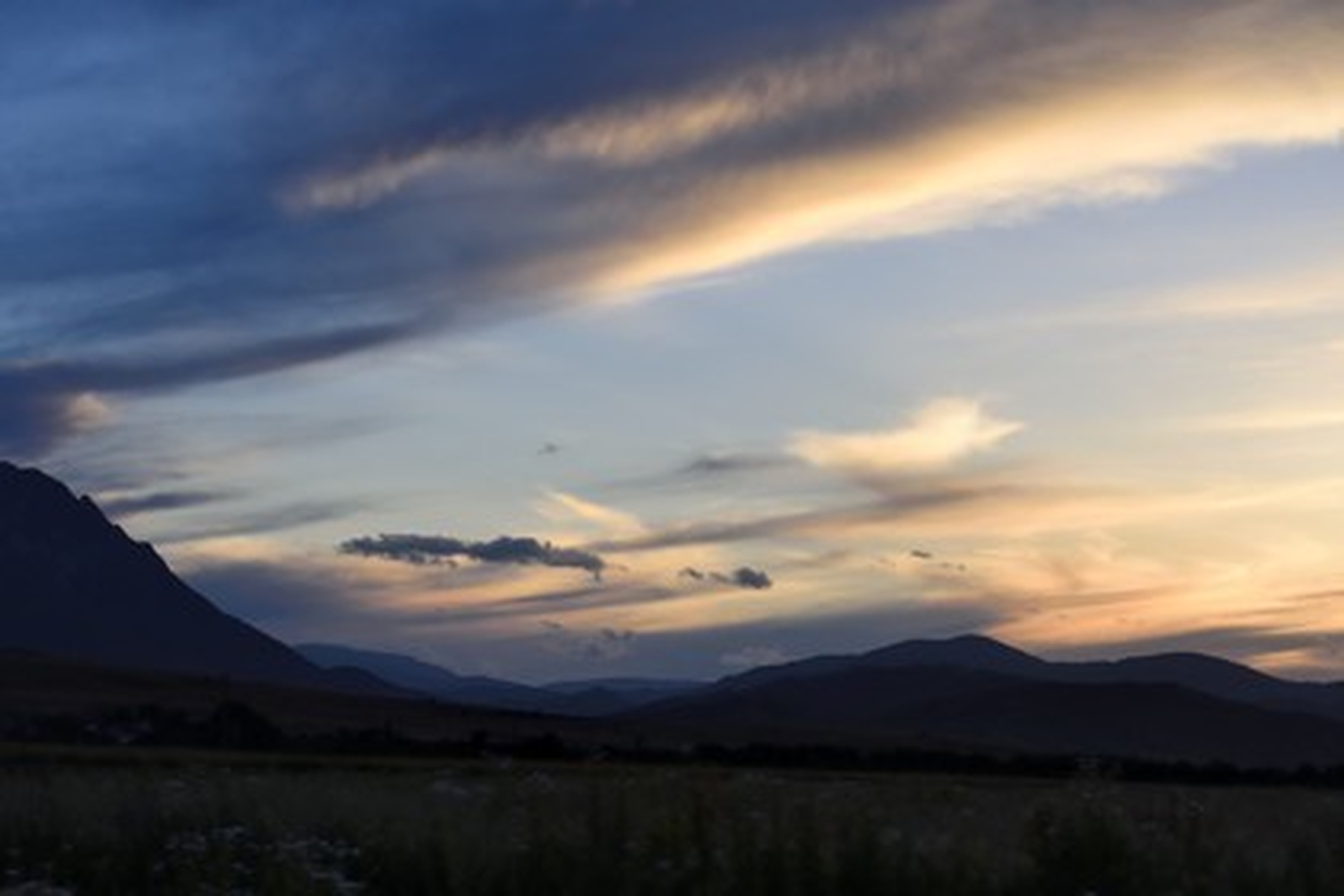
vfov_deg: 19.5
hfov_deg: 28.8
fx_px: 2613
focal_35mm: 70
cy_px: 448
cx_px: 672
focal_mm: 70
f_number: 6.3
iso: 800
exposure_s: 1/1250
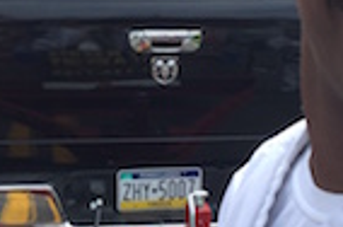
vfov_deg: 14.9
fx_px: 865
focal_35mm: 91
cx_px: 138
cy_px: 87
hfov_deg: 22.4
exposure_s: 1/494
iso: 25
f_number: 2.4
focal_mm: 3.3
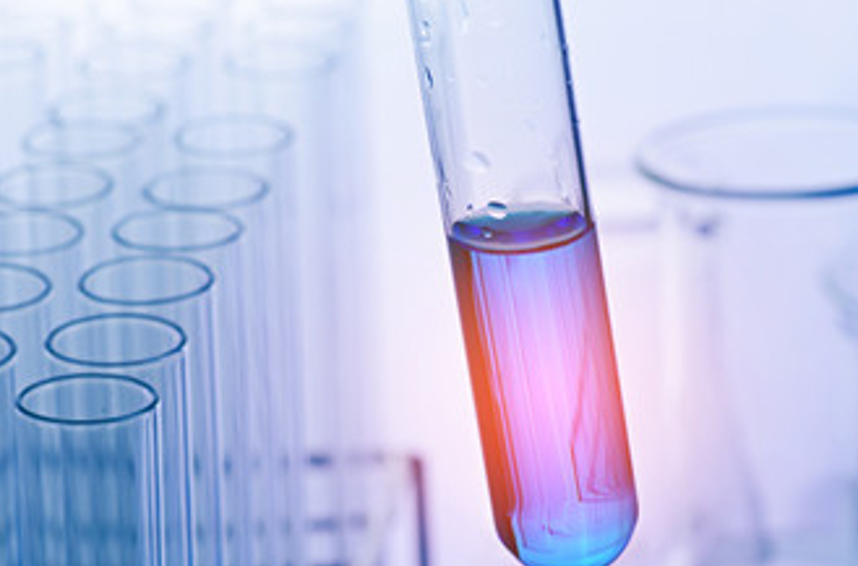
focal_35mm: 164
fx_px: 3896
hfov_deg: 12.6
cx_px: 415
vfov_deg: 8.3
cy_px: 276
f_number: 16
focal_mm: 90
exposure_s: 1/25
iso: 100
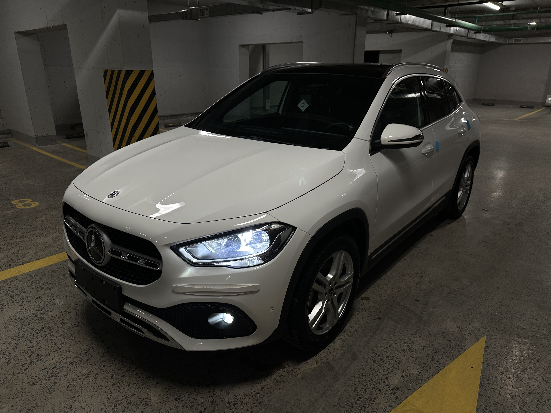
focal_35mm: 24
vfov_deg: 56.8
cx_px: 276
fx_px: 382
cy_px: 206
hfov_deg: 71.6
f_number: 1.78
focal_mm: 6.86
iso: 100
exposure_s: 1/120
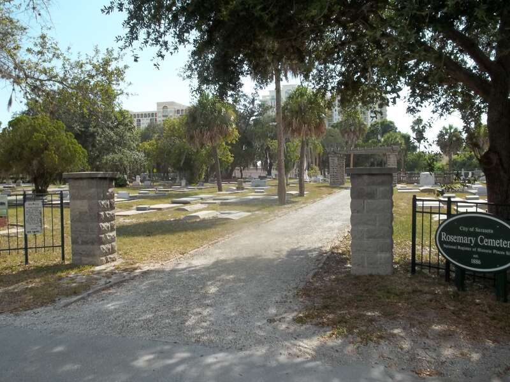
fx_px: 486
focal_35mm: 33
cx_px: 255
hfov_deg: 55.4
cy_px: 191
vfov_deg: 42.9
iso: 64
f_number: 8
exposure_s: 1/125
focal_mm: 5.9
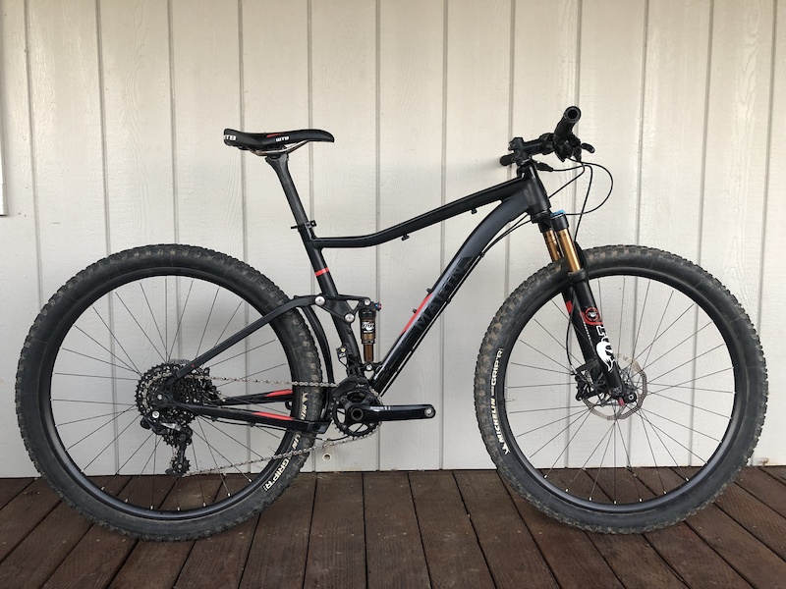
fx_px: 636
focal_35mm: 28
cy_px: 294
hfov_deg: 63.4
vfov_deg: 49.7
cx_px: 393
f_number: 1.8
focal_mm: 3.99
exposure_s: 1/30
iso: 40
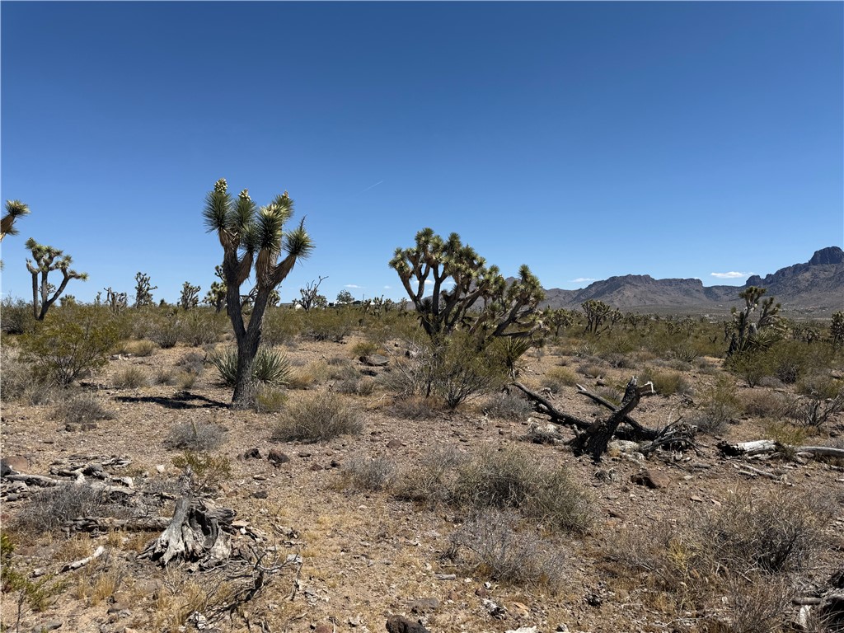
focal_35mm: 24
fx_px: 585
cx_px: 422
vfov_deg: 56.8
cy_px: 316
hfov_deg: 71.6
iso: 80
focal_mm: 6.76
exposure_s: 1/6173
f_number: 1.78
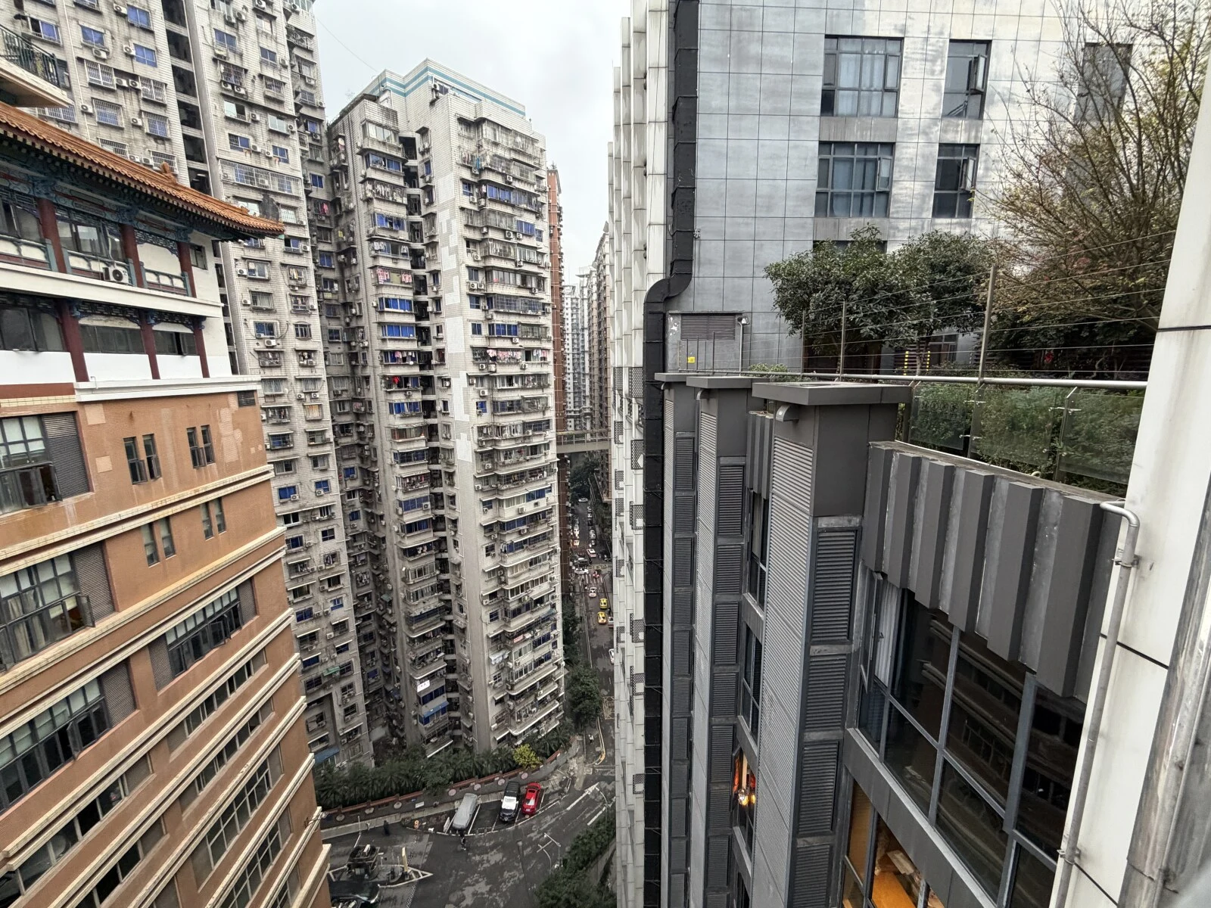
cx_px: 606
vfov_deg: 85.7
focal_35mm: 14
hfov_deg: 102.1
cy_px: 454
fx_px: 490
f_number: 2.2
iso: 320
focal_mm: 2.22
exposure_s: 1/69
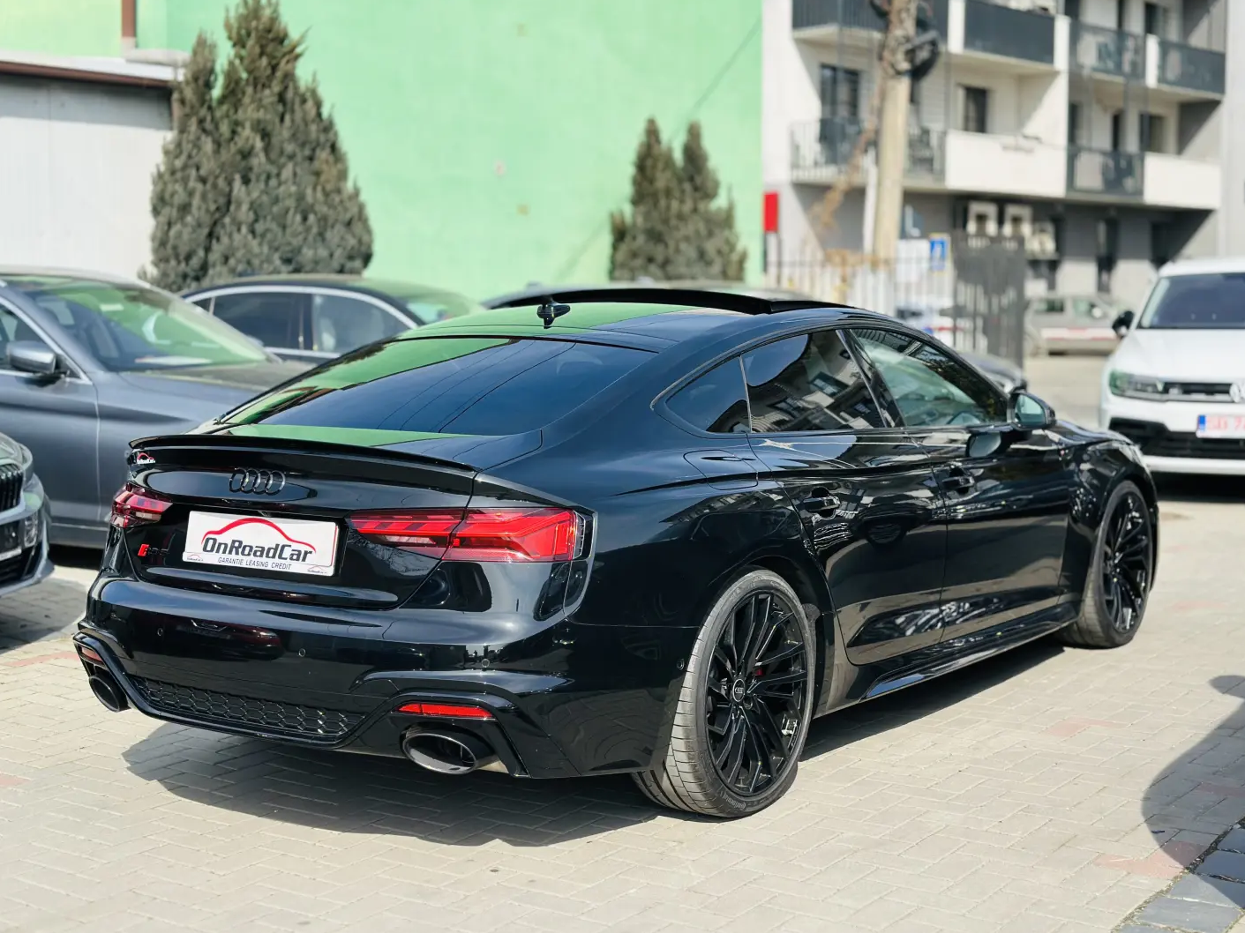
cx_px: 618
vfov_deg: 29.7
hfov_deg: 38.9
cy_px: 459
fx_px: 1762
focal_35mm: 49
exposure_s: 1/2976
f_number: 1.78
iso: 80
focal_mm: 6.86
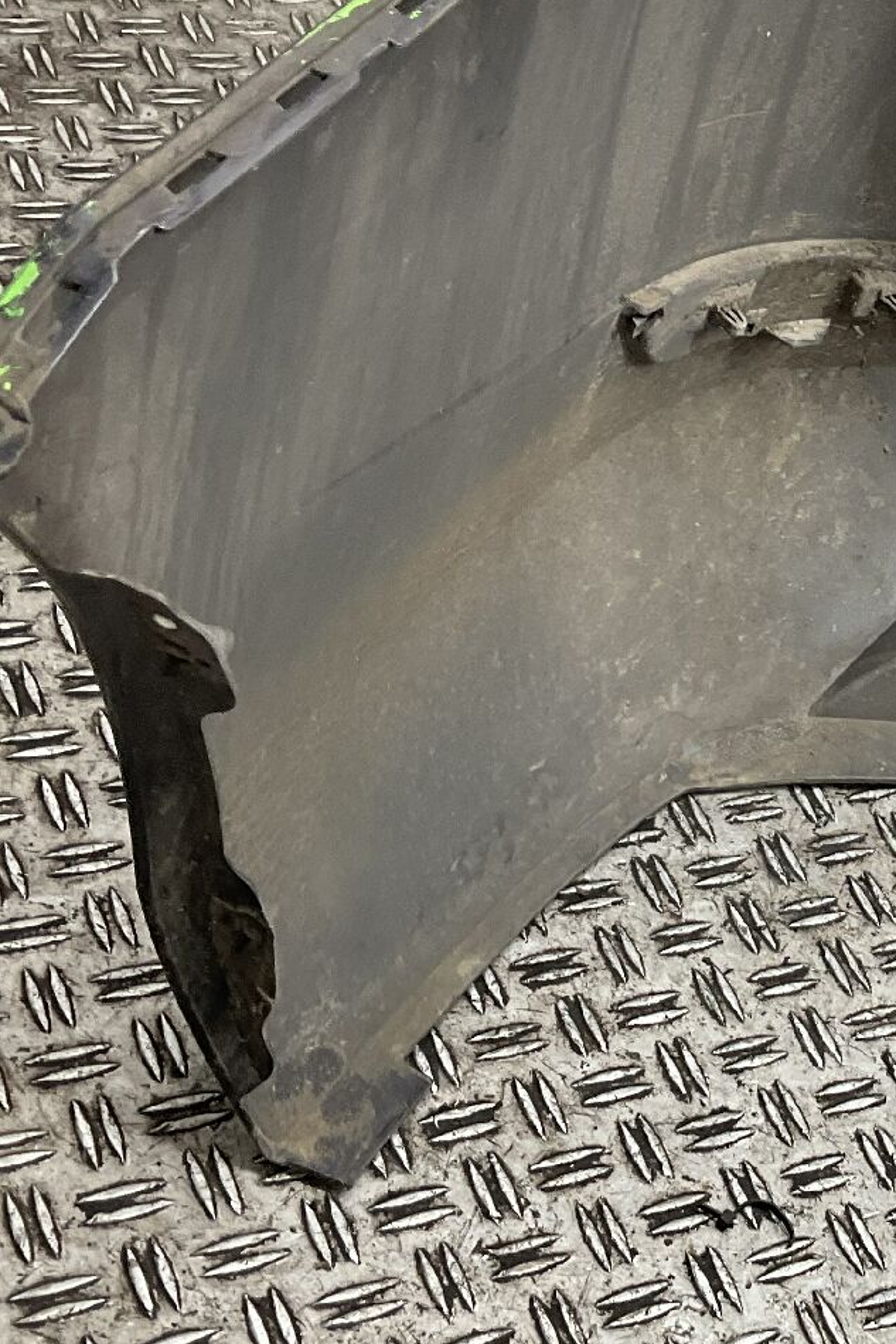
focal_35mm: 61
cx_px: 1017
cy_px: 647
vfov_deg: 32.9
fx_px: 2276
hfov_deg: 21.0
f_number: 1.8
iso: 50
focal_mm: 3
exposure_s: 1/50
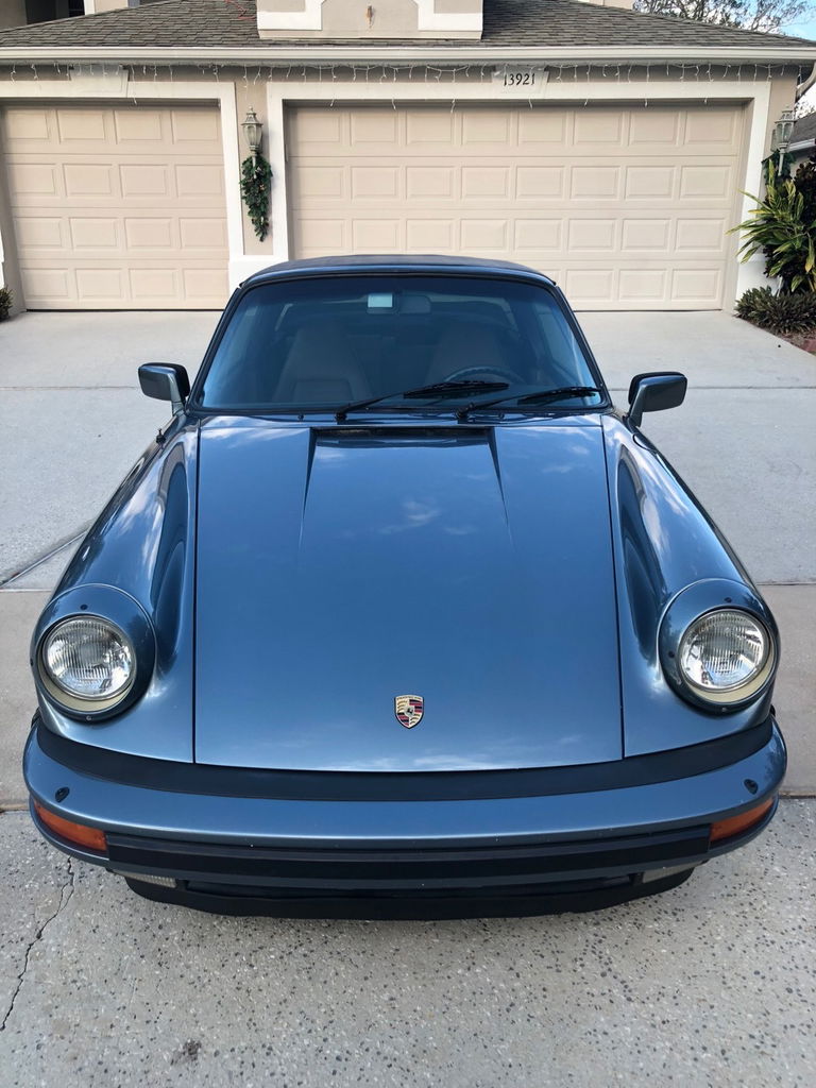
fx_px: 911
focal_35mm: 29
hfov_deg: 48.2
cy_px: 544
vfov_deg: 61.7
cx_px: 408
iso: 20
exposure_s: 1/193
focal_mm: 3.99
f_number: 1.8
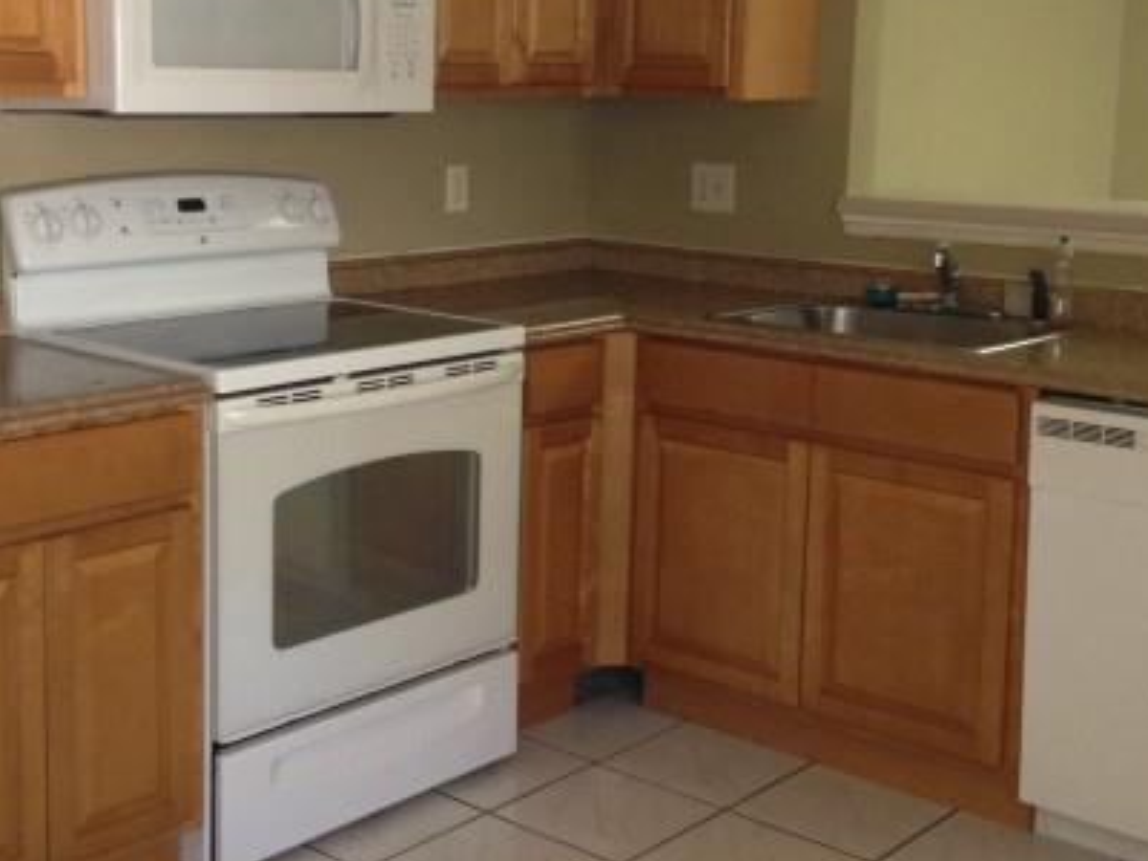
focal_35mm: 56
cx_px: 545
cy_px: 339
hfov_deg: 34.3
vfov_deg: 26.0
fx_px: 1857
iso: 200
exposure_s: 1/20
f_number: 2.4
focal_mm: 4.28
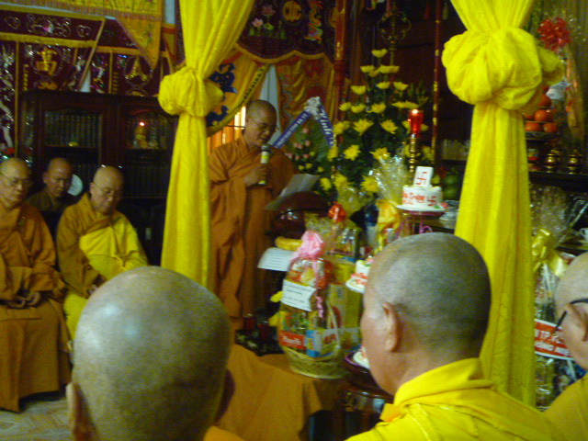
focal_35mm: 50
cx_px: 294
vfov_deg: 29.1
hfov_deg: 38.2
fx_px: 849
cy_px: 220
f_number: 3.8
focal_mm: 8.9
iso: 800
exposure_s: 1/10
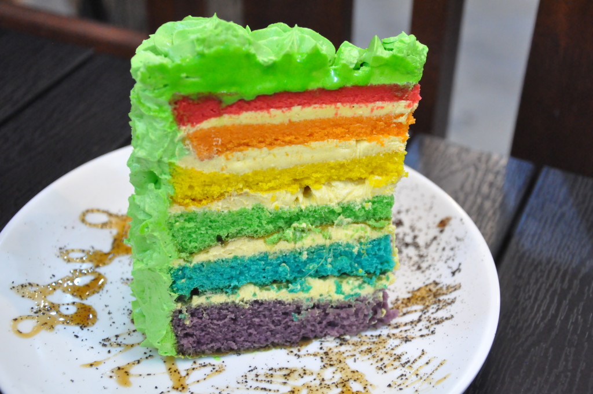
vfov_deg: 22.6
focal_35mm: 60
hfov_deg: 33.4
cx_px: 296
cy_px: 197
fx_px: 987
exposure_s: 1/40
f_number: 4.5
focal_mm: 40
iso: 3200
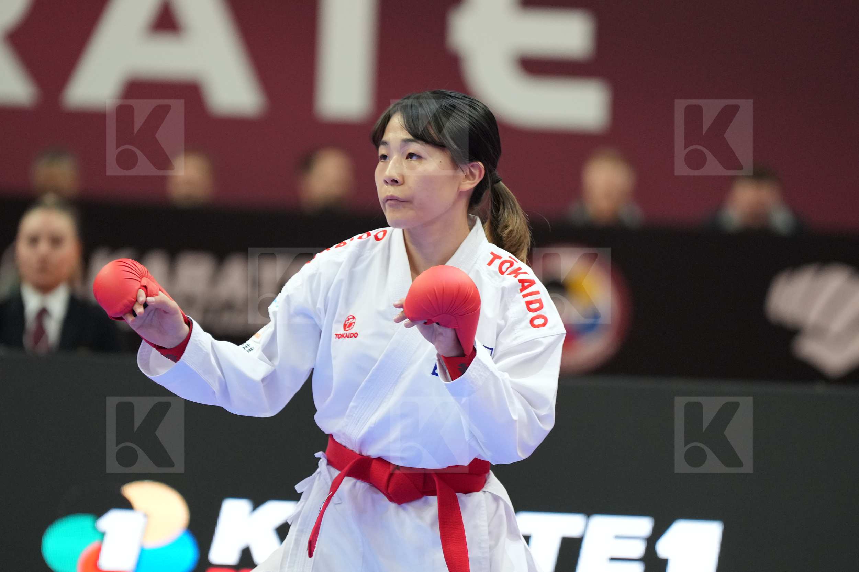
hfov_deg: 6.9
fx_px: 7157
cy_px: 286
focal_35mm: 300
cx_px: 430
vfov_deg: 4.6
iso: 2500
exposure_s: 1/1000
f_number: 2.8
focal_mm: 200
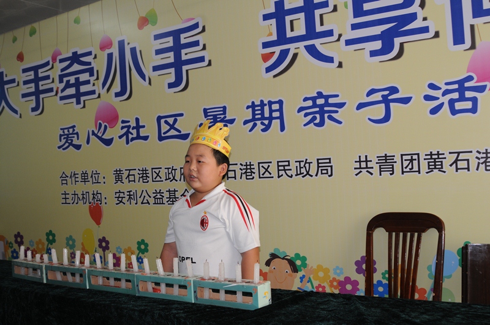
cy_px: 162
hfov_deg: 53.2
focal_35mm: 36
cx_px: 245
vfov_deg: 36.8
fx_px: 489
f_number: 4
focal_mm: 24
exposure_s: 1/60
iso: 400
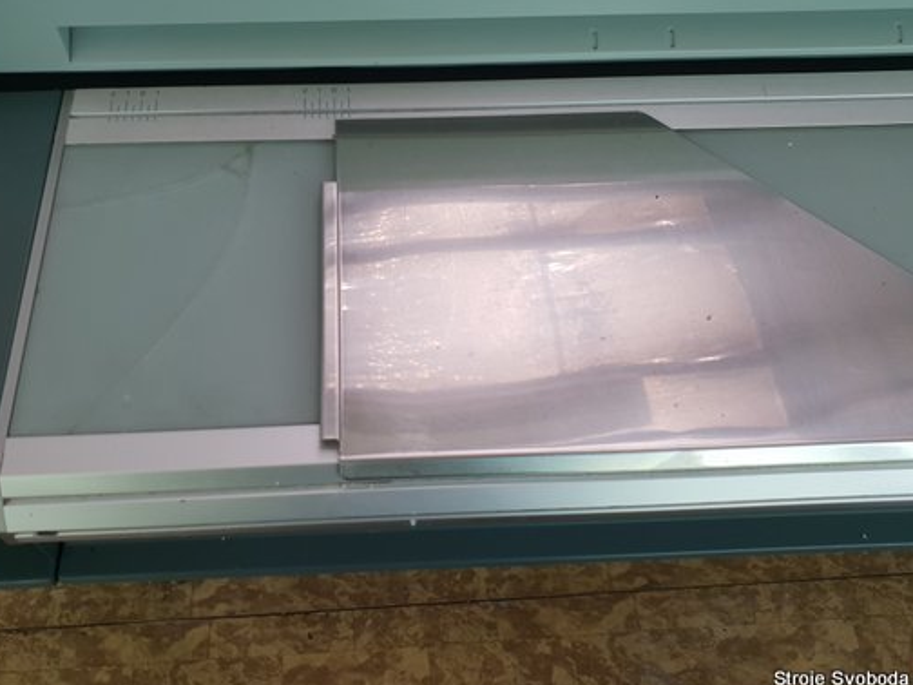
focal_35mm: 33
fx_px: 870
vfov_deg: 42.8
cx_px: 409
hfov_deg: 55.2
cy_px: 279
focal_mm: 4.3
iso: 100
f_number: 2.4
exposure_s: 1/50
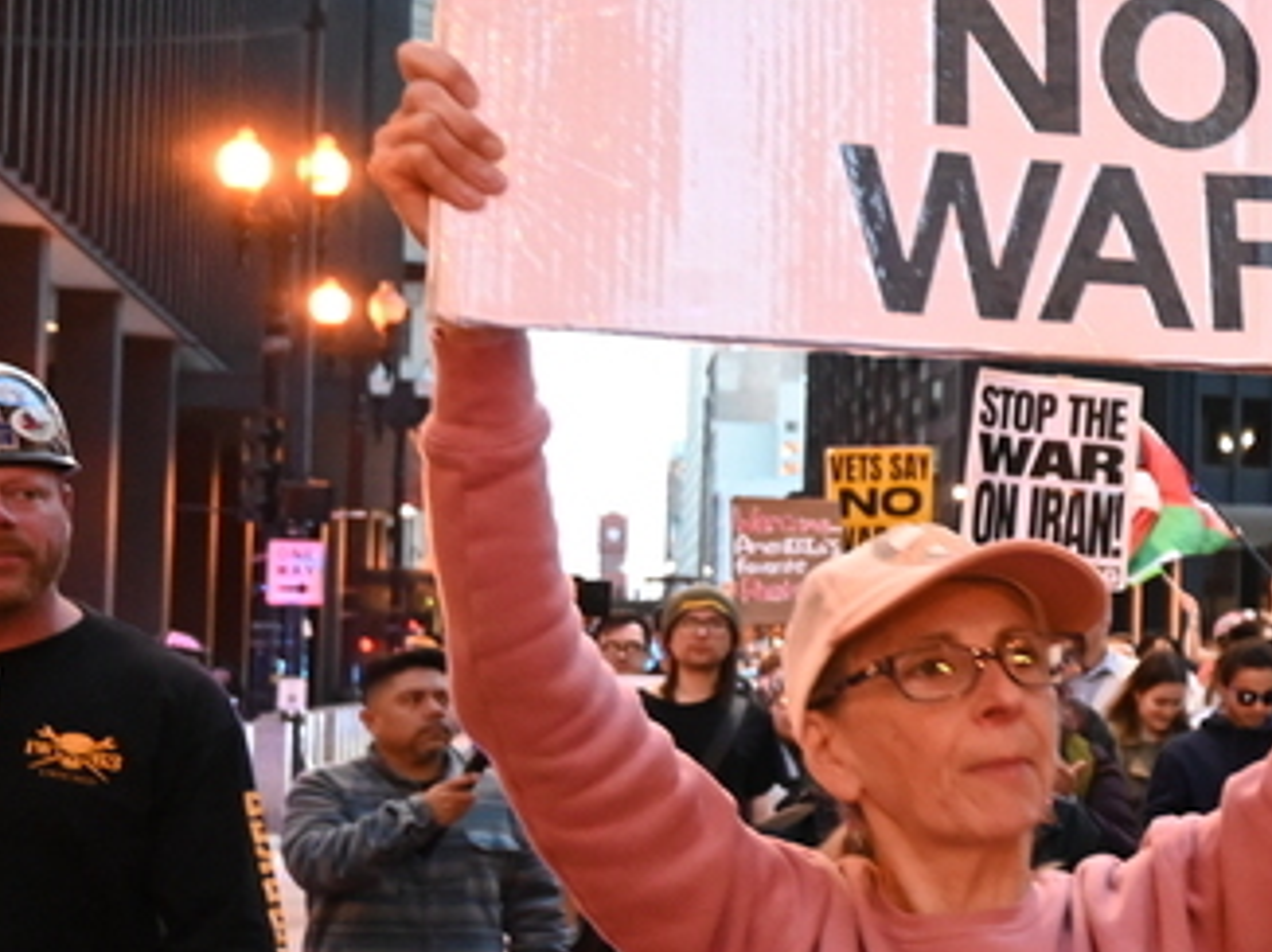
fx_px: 3121
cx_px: 2173
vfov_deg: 17.3
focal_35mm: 85
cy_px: 613
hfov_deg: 18.7
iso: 3600
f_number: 4
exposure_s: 1/60
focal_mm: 24
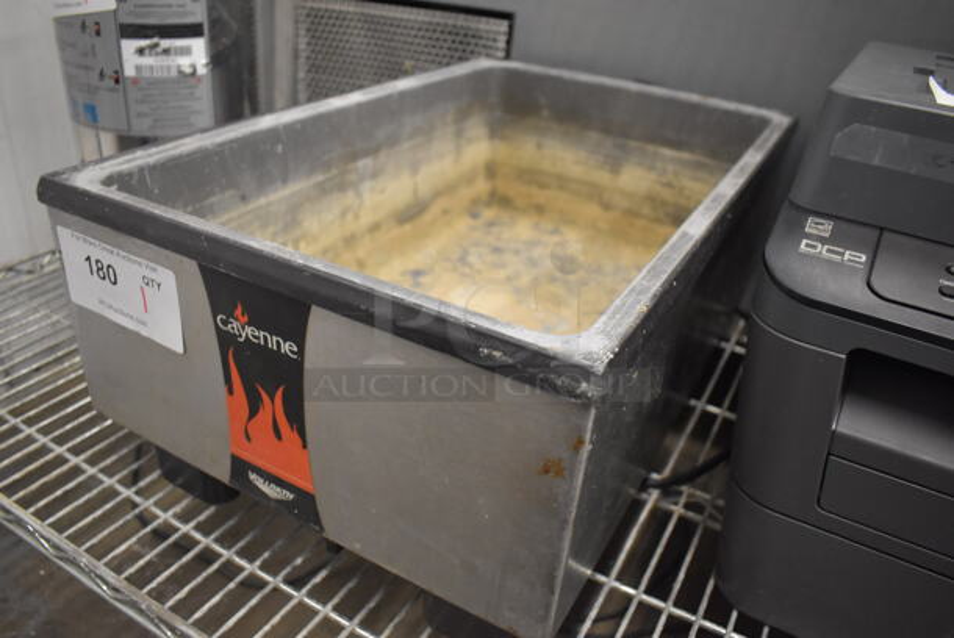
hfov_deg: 67.3
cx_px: 477
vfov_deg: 48.0
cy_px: 319
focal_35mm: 27
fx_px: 716
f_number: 3.5
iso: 2500
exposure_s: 1/125
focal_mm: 18
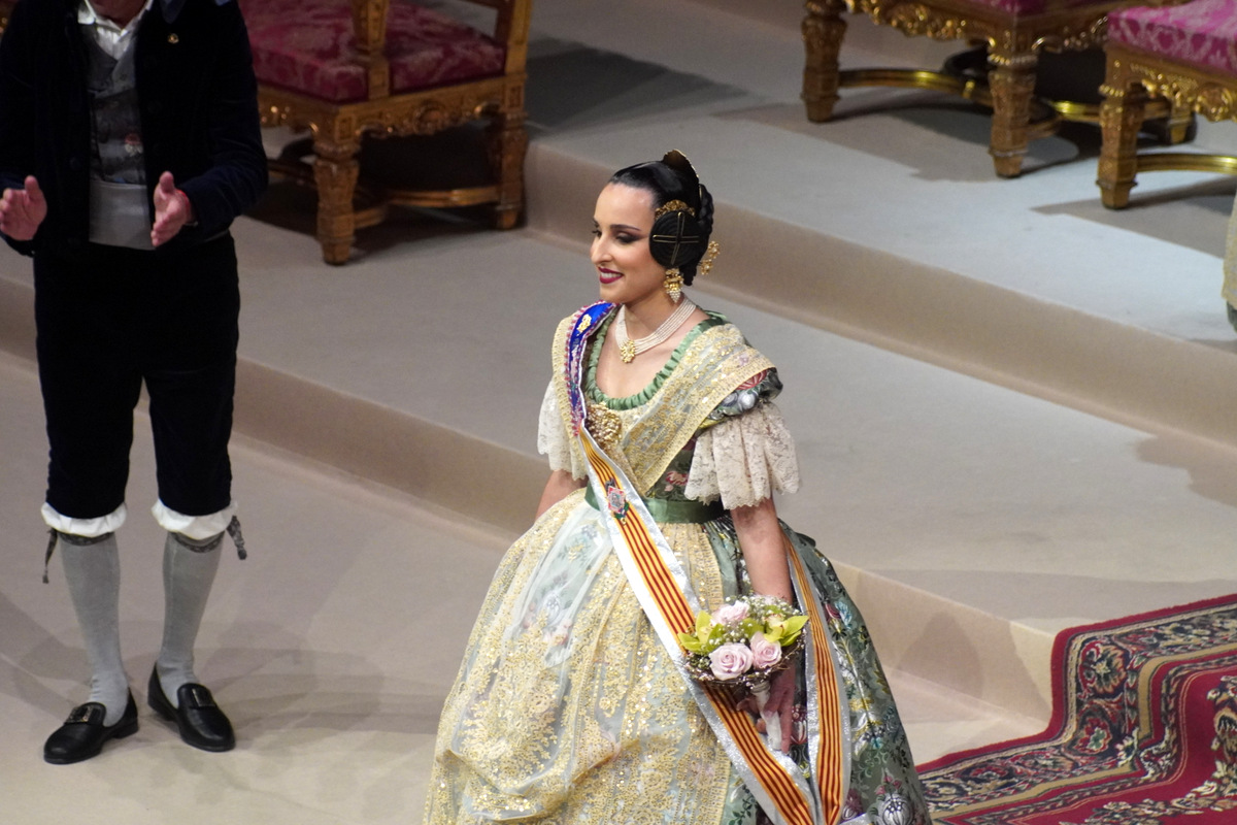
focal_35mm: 270
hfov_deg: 7.6
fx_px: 9277
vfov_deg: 5.1
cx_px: 618
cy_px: 412
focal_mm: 180
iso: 3200
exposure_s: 1/320
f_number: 5.6
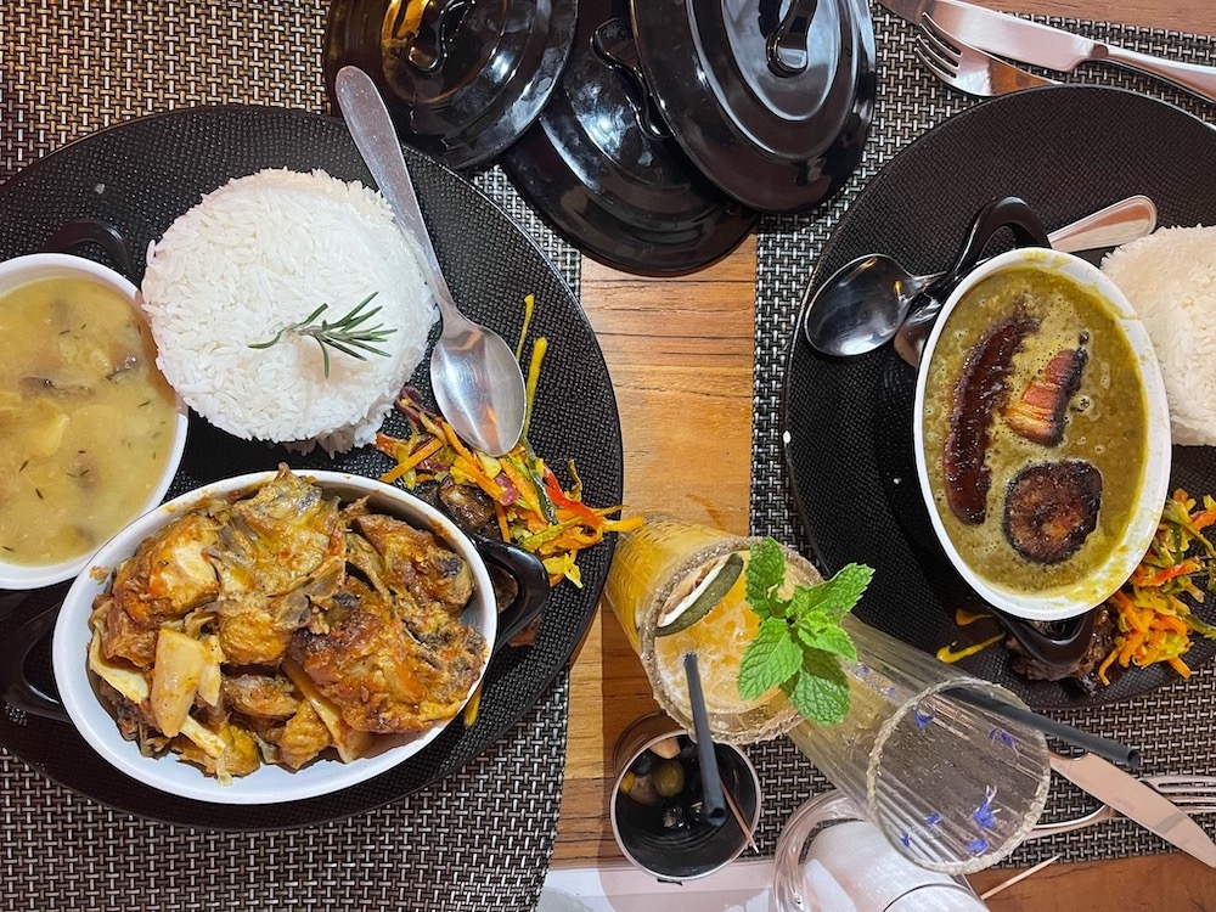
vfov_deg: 53.1
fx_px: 913
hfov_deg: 67.3
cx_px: 608
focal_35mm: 26
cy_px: 456
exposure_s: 1/33
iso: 500
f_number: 1.6
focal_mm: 5.1
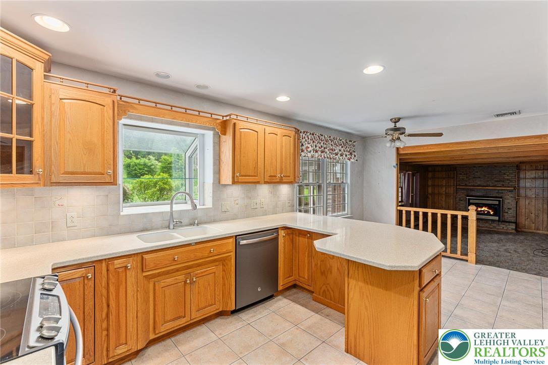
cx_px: 274
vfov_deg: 73.7
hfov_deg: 96.8
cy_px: 182
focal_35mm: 16
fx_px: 243
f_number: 7.1
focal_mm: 16
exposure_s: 1/2.5
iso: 320
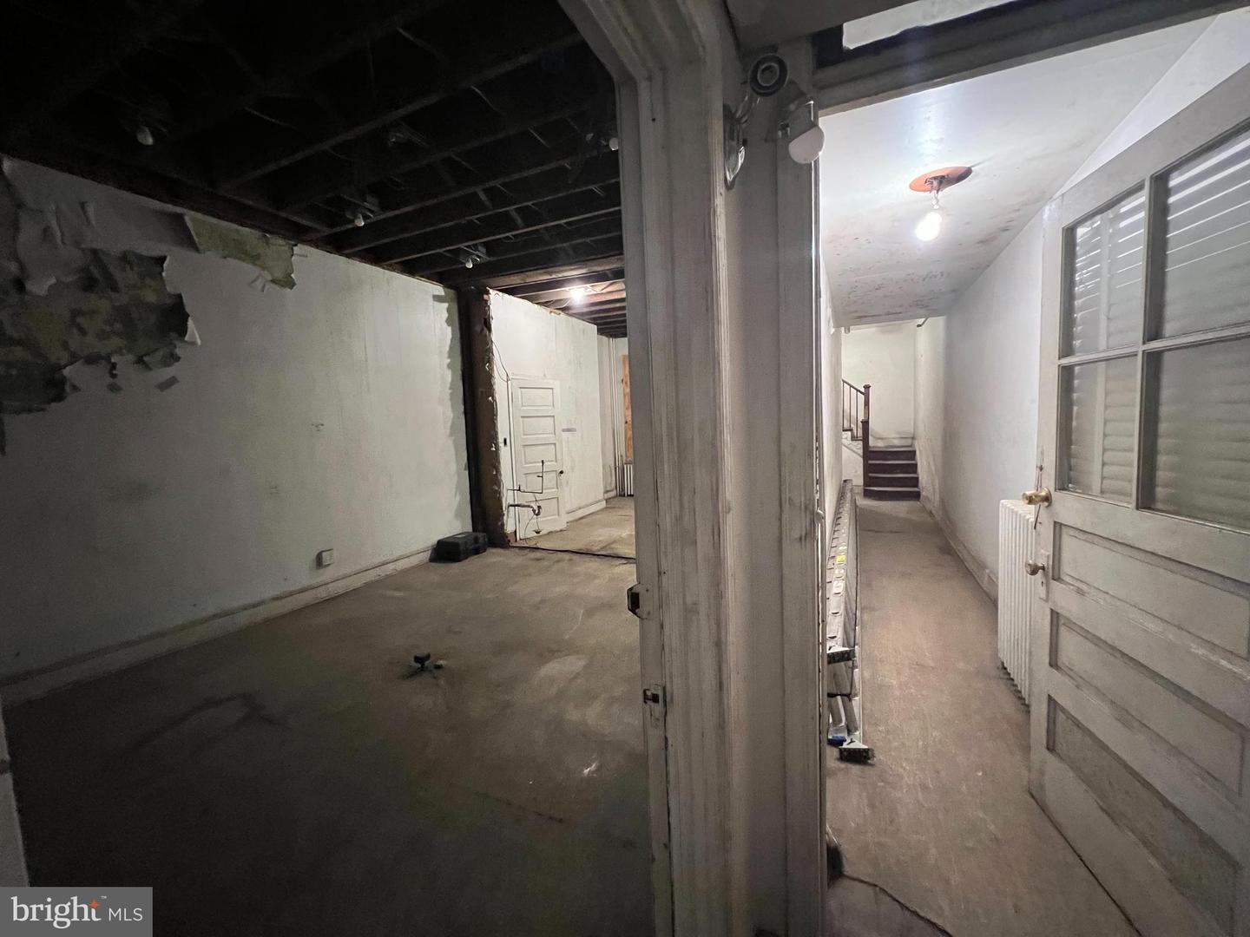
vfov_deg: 89.9
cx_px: 625
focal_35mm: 13
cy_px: 468
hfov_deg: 106.2
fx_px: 469
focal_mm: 1.57
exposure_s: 1/40
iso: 800
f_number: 1.8
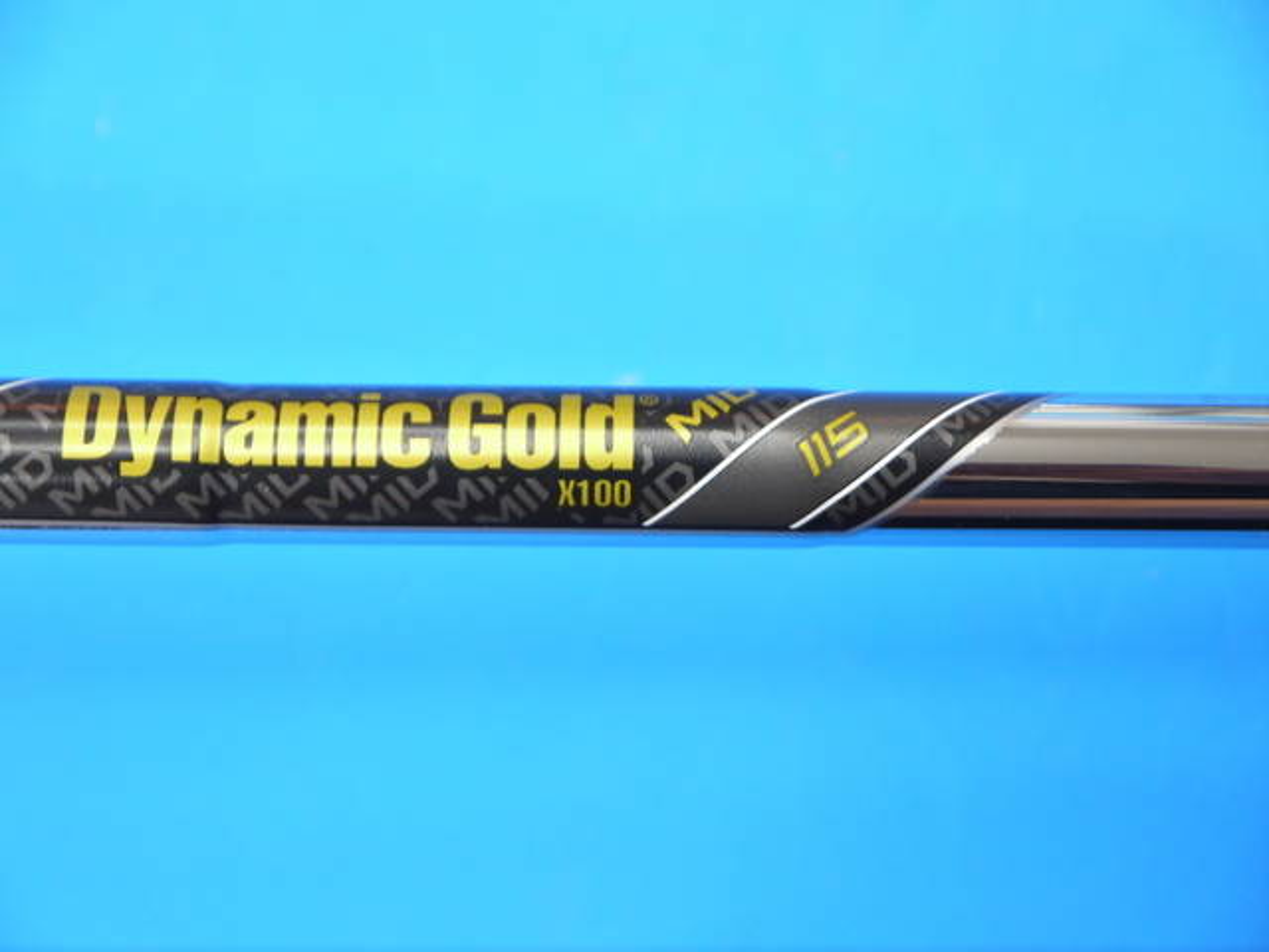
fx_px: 3079
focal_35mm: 84
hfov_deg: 23.3
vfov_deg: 17.6
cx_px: 634
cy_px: 476
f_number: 5.6
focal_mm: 42
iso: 800
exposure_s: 1/80
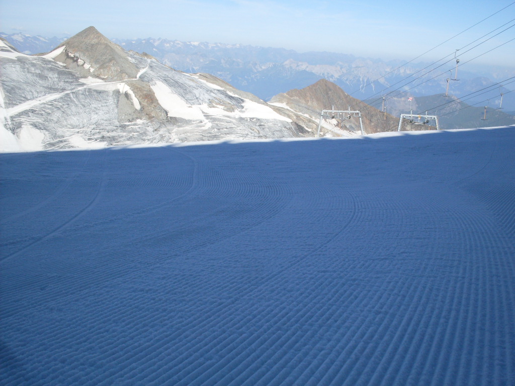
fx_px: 565
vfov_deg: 37.7
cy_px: 193
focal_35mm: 38
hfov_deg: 49.0
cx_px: 258
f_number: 8.4
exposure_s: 1/250
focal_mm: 6.3
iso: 80
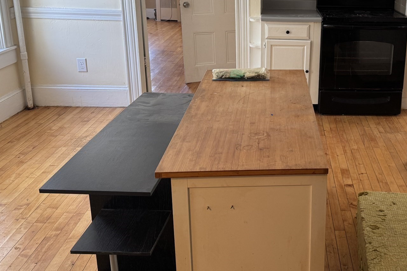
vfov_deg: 32.8
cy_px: 72
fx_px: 452
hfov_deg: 46.7
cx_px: 305
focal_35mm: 40
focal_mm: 6.76
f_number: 1.78
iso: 125
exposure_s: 1/60
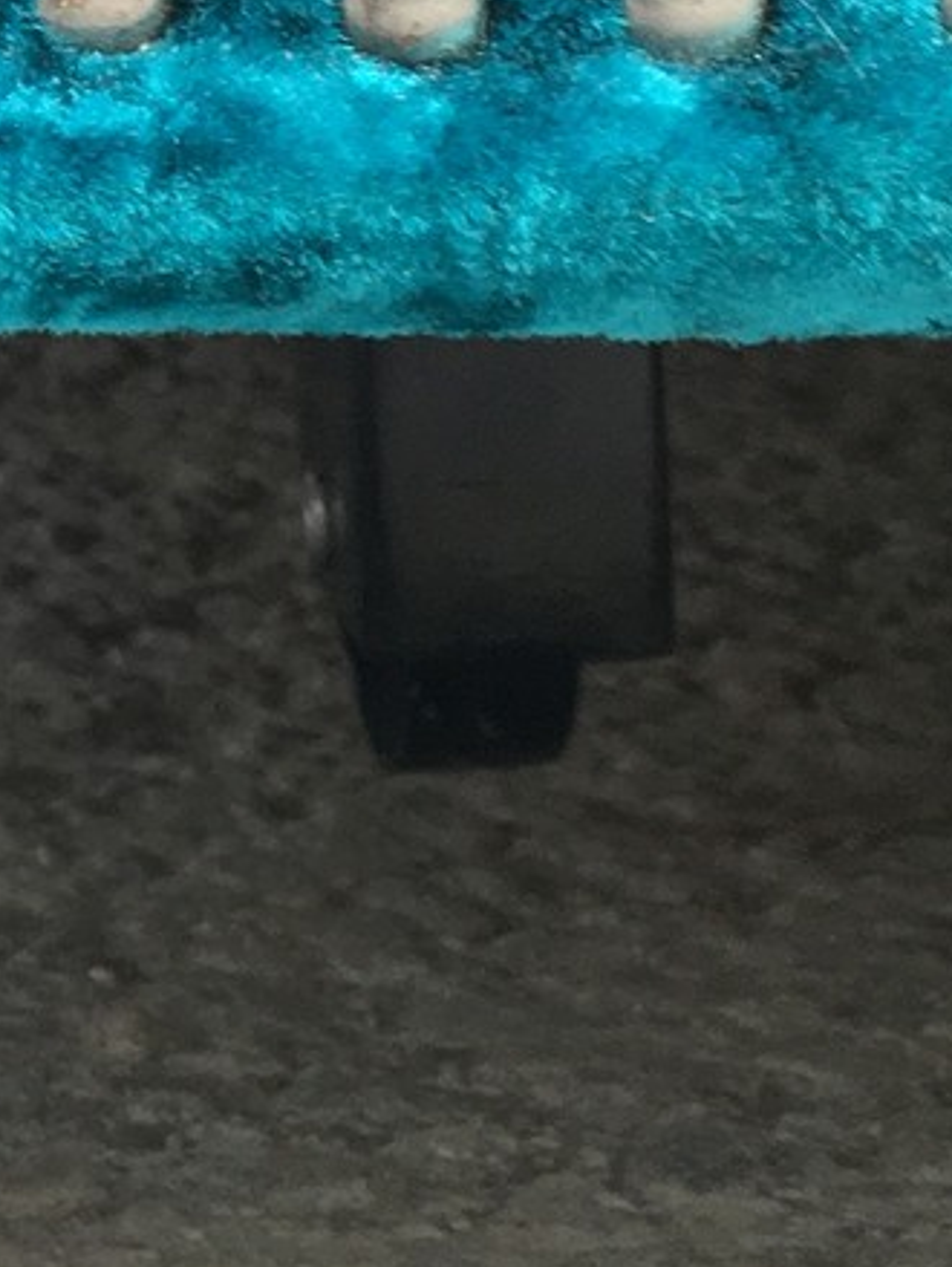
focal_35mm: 132
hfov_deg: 10.6
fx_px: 4833
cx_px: -744
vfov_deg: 14.3
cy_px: -404
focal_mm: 4.15
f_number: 2.2
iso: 32
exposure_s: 1/100
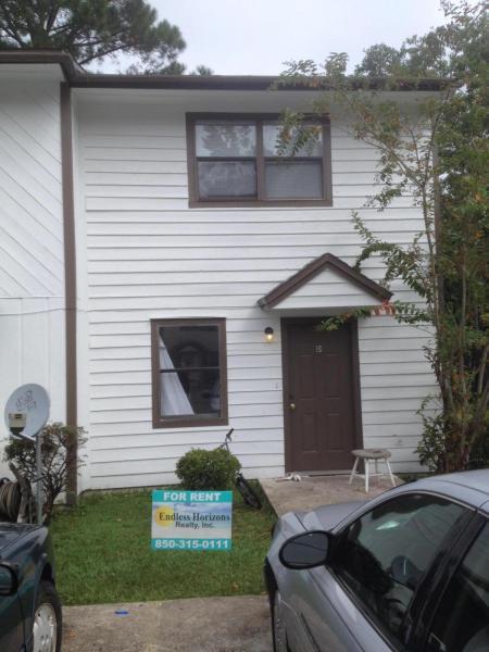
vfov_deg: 52.6
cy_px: 326
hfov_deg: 40.7
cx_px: 244
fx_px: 659
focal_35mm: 35
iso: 50
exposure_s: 1/1493
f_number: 2.4
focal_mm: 4.28
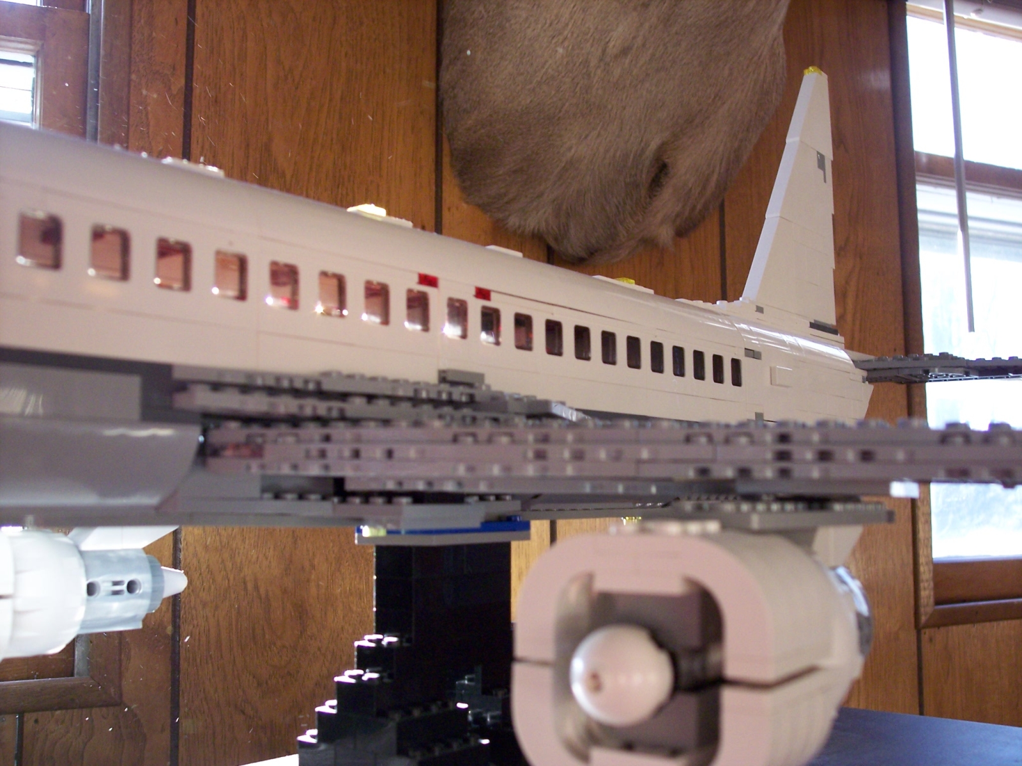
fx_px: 1151
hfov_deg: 47.9
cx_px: 511
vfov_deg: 36.8
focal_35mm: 39
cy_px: 383
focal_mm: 8
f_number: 3.4
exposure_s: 1/30
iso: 200
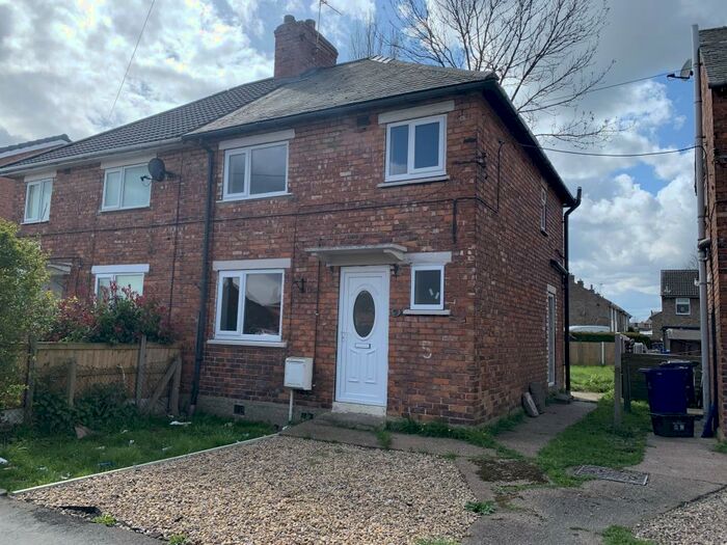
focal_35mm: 26
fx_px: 546
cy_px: 272
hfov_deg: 67.3
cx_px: 364
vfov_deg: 53.1
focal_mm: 4.25
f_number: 1.8
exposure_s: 1/1610
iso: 25
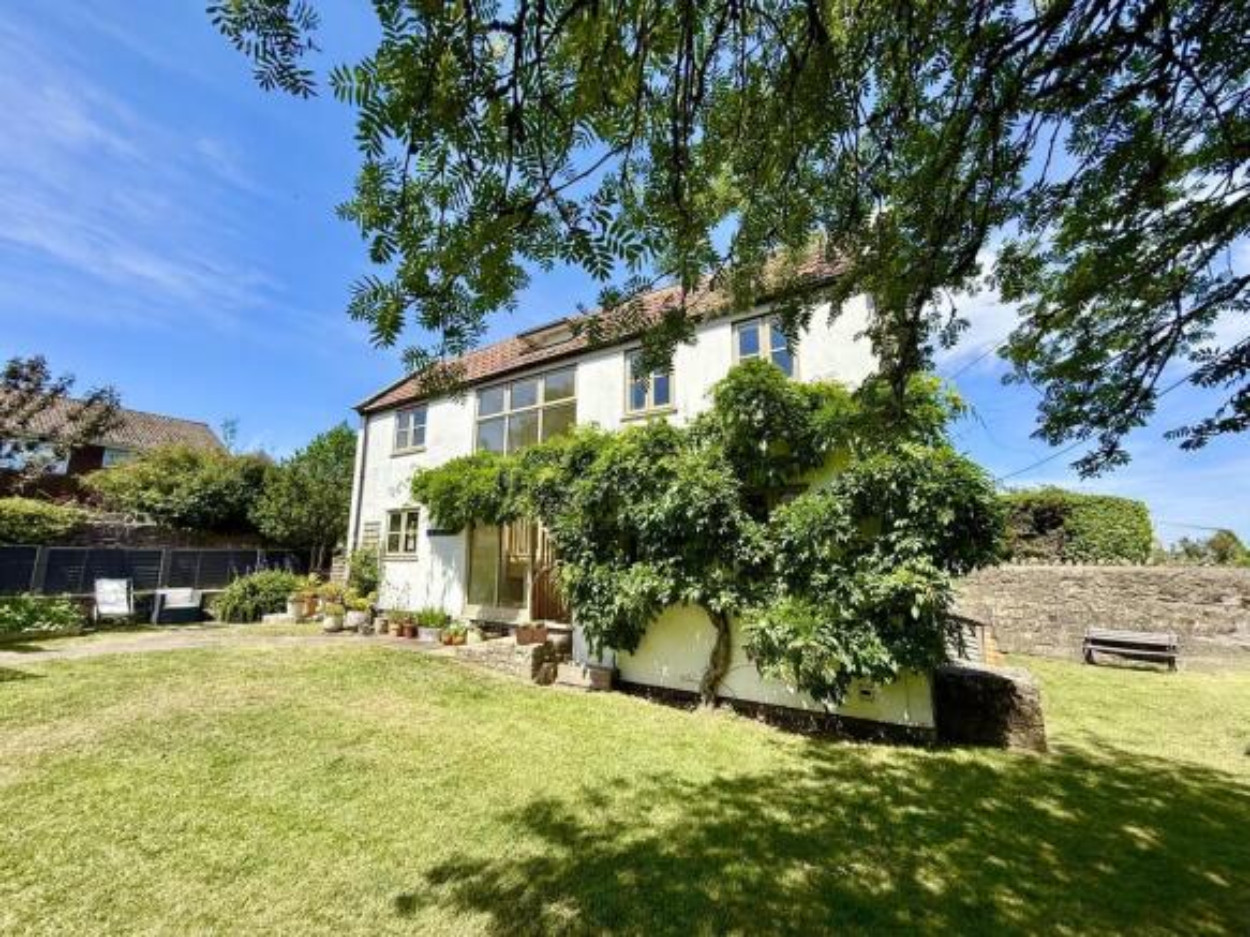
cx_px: 625
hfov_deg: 102.1
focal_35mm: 14
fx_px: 505
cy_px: 468
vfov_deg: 85.7
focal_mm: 2.22
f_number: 2.2
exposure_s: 1/1339
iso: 50
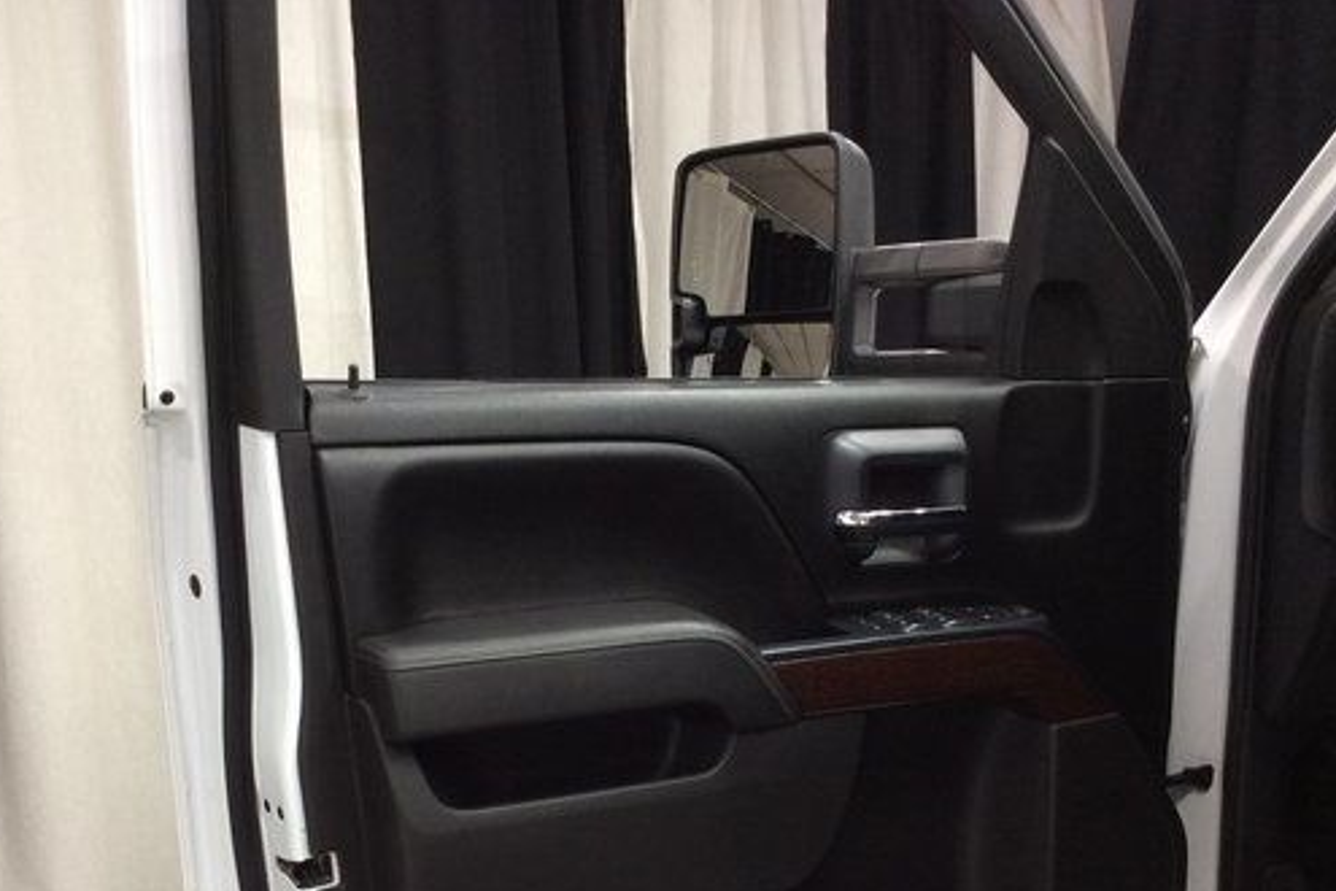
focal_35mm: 43
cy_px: 643
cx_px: 564
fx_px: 1596
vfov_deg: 30.8
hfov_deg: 45.3
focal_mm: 3.3
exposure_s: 1/25
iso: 80
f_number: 2.4
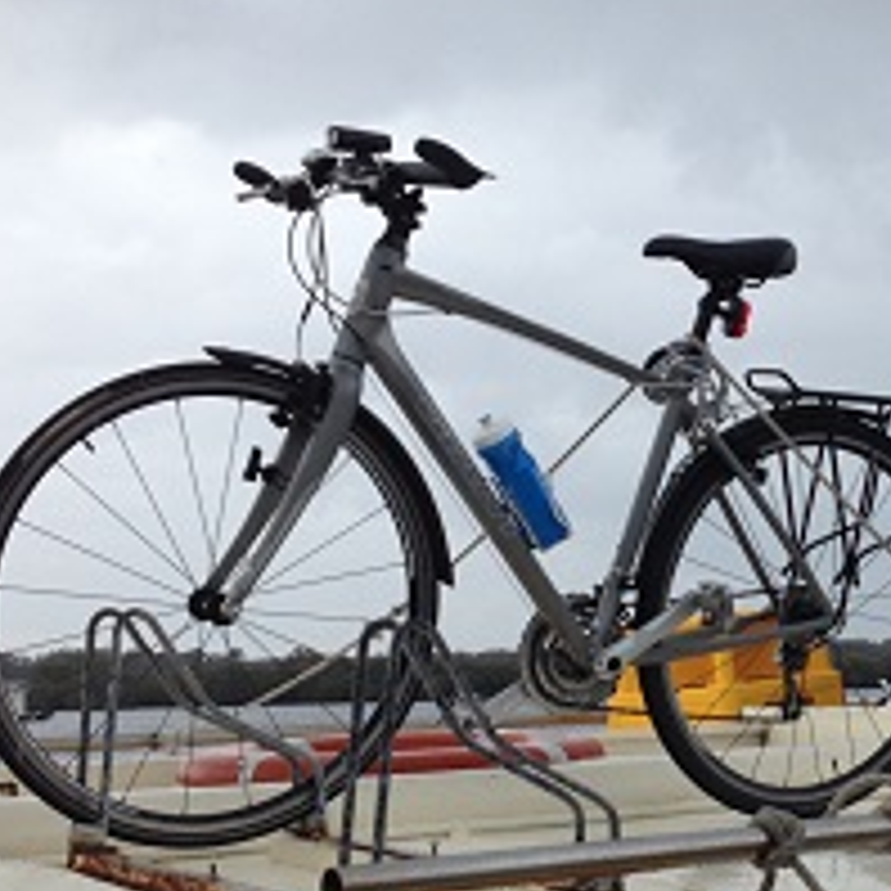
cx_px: 778
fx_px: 2271
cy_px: 569
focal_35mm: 78
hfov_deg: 21.8
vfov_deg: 22.1
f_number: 2.4
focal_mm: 4.28
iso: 50
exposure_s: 1/920
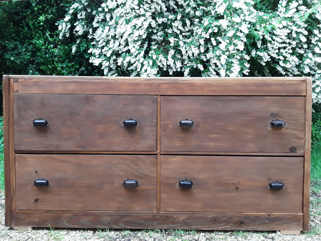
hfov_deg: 65.3
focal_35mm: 27
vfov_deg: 51.4
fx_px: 250
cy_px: 120
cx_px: 160
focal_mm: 2.91
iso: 80
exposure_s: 1/120
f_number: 1.9
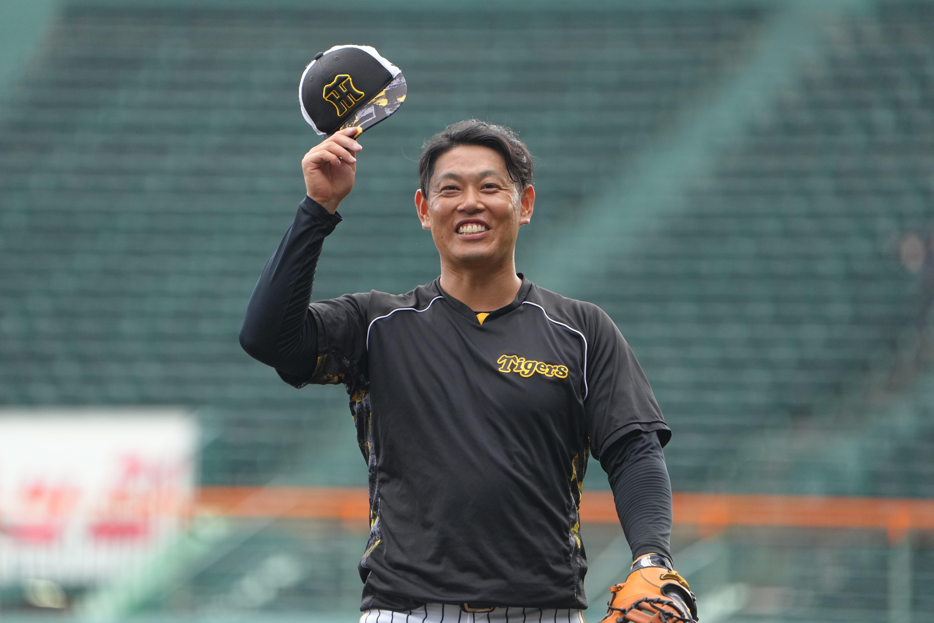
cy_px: 312
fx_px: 12971
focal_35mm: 500
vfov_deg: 2.7
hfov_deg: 4.1
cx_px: 467
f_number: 6.3
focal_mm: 500
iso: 1600
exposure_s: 1/800
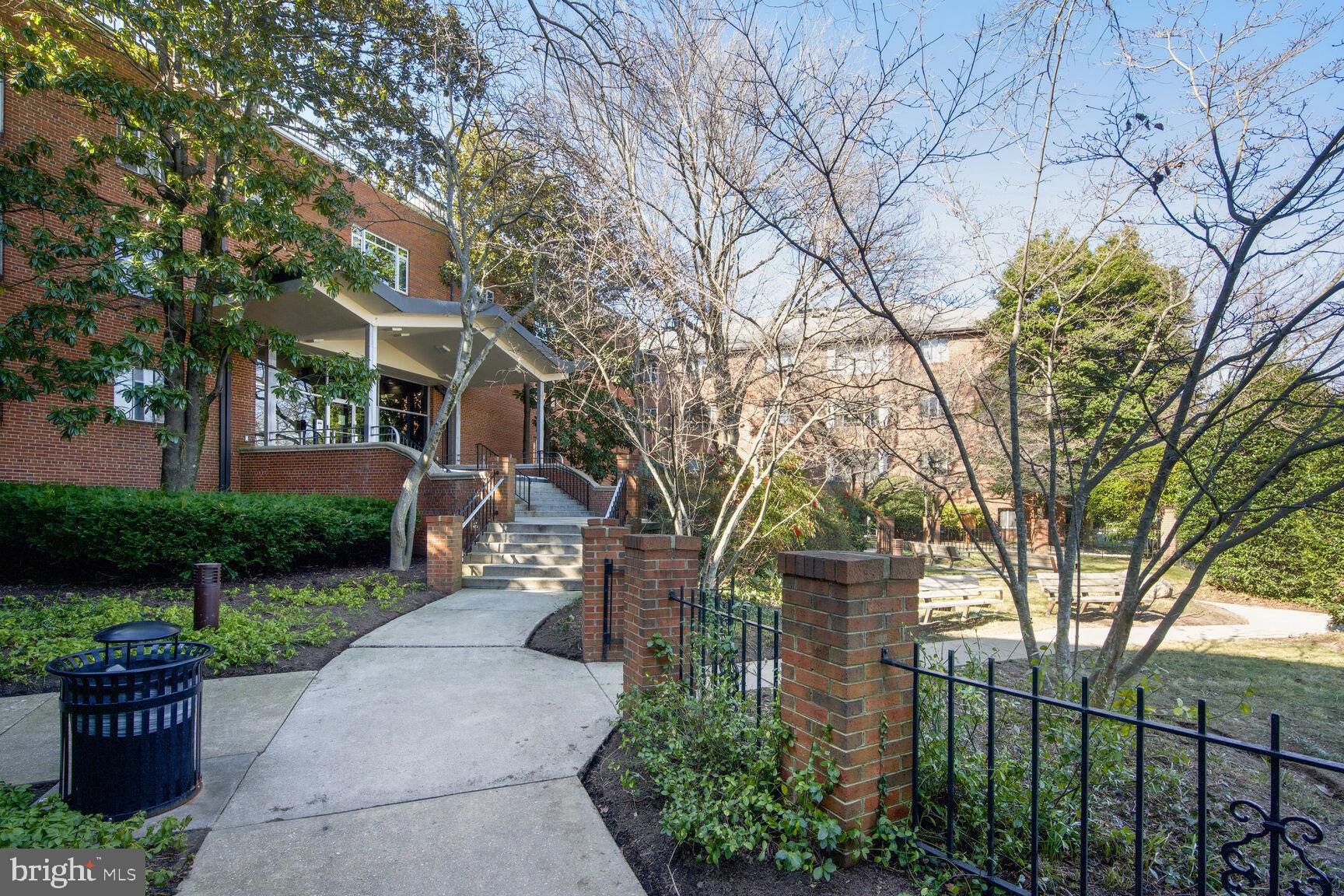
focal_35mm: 16
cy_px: 448
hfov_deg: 96.7
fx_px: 597
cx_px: 672
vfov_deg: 73.7
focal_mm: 16
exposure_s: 1/50
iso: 200
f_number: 9
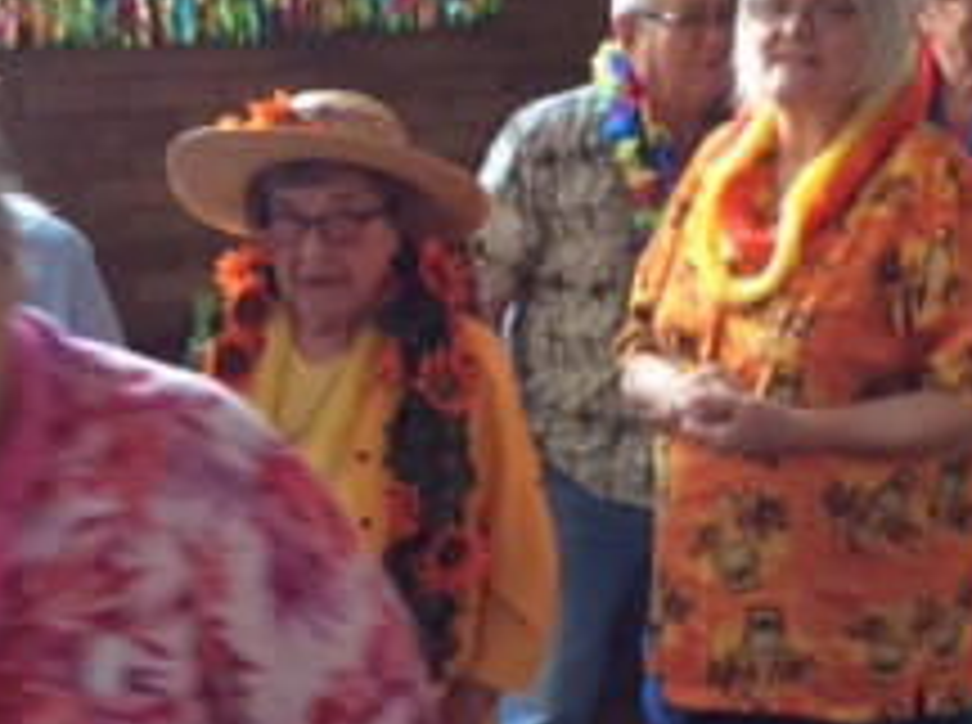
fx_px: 2662
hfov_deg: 20.7
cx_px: 598
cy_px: 513
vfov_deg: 15.5
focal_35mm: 95
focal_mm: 3.3
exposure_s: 1/24
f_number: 2.4
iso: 125
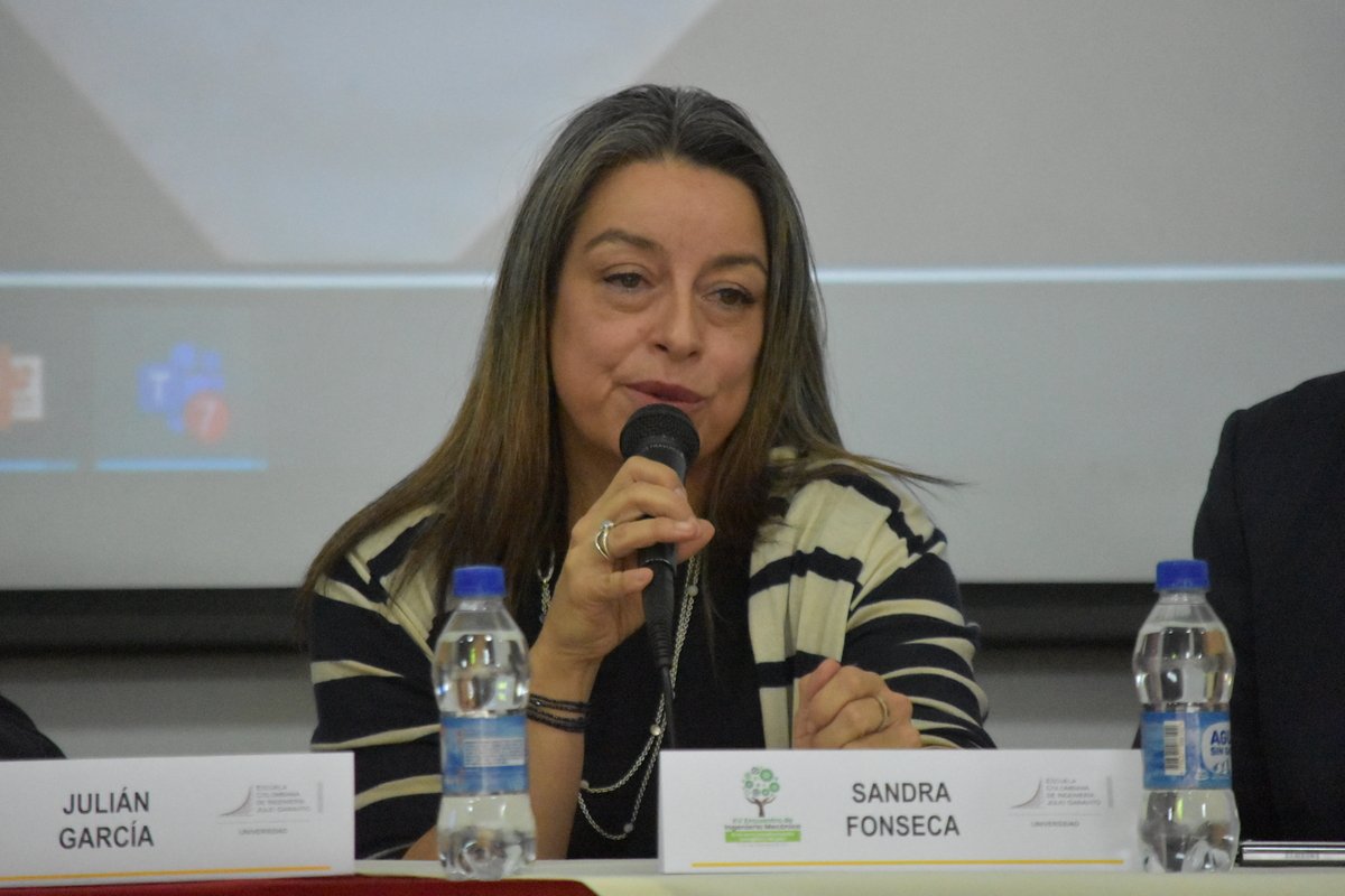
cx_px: 672
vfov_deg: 4.2
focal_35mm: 330
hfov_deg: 6.2
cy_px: 448
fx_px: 12328
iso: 12800
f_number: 5.3
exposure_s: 1/640
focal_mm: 220
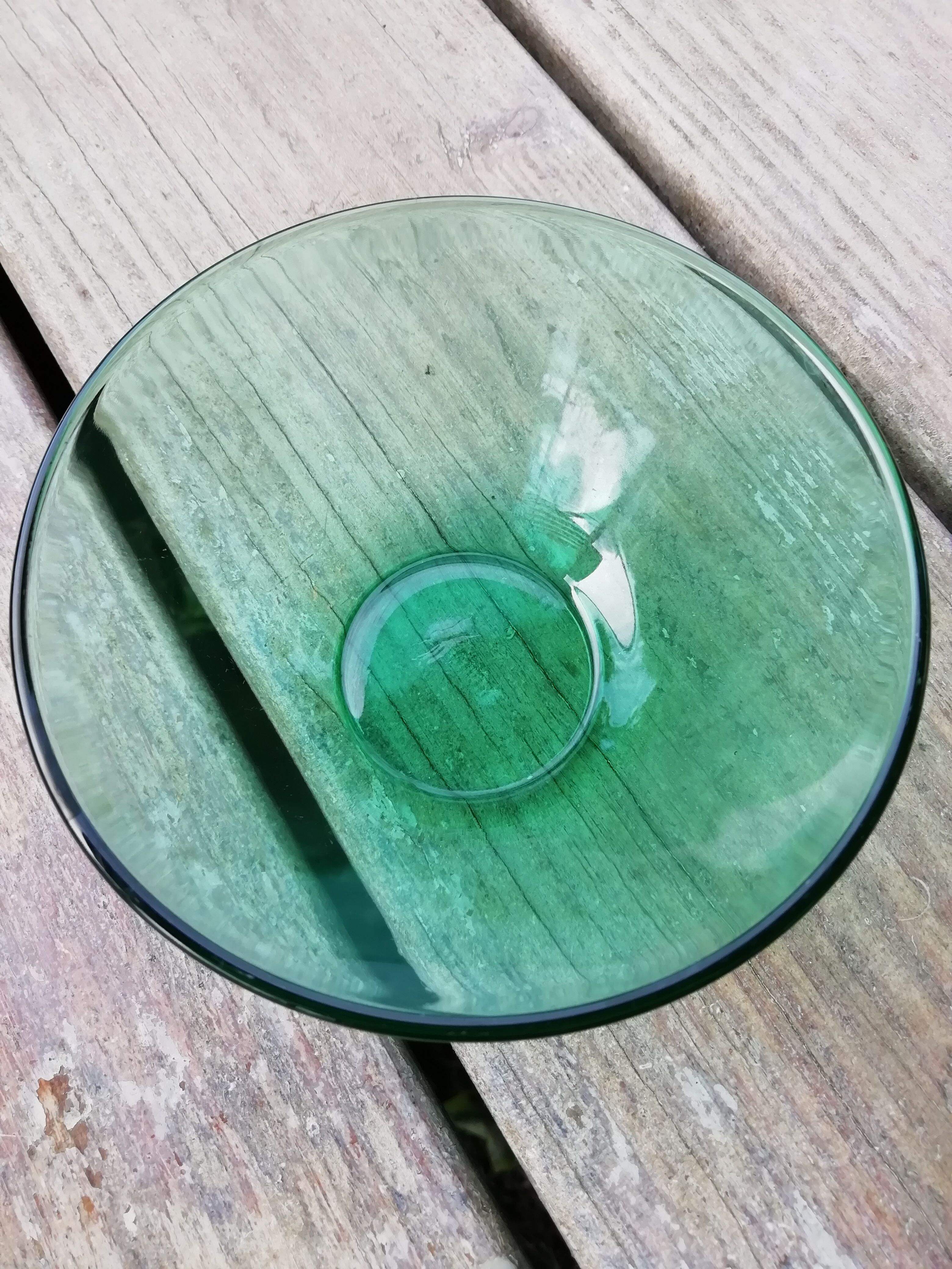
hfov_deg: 53.1
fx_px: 953
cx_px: 476
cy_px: 634
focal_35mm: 26
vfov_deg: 67.3
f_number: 2.2
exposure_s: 1/169
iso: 50
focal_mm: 3.21
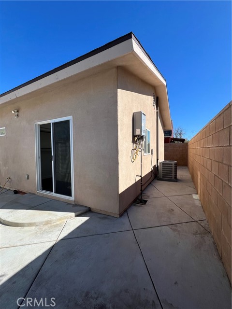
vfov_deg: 106.2
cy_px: 154
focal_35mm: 13
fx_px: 116
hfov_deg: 89.9
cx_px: 116
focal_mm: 1.57
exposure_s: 1/1845
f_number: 1.8
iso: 32
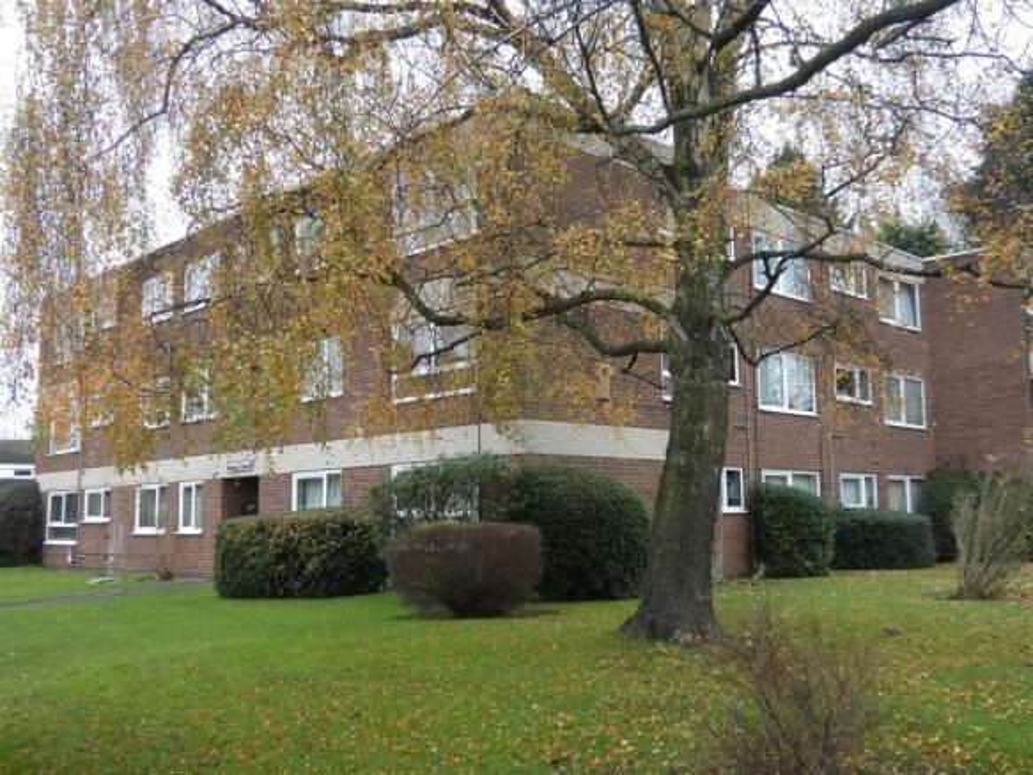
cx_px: 516
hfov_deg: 52.6
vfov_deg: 40.7
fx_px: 1044
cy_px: 388
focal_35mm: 35
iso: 160
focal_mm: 6.2
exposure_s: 1/80
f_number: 3.4
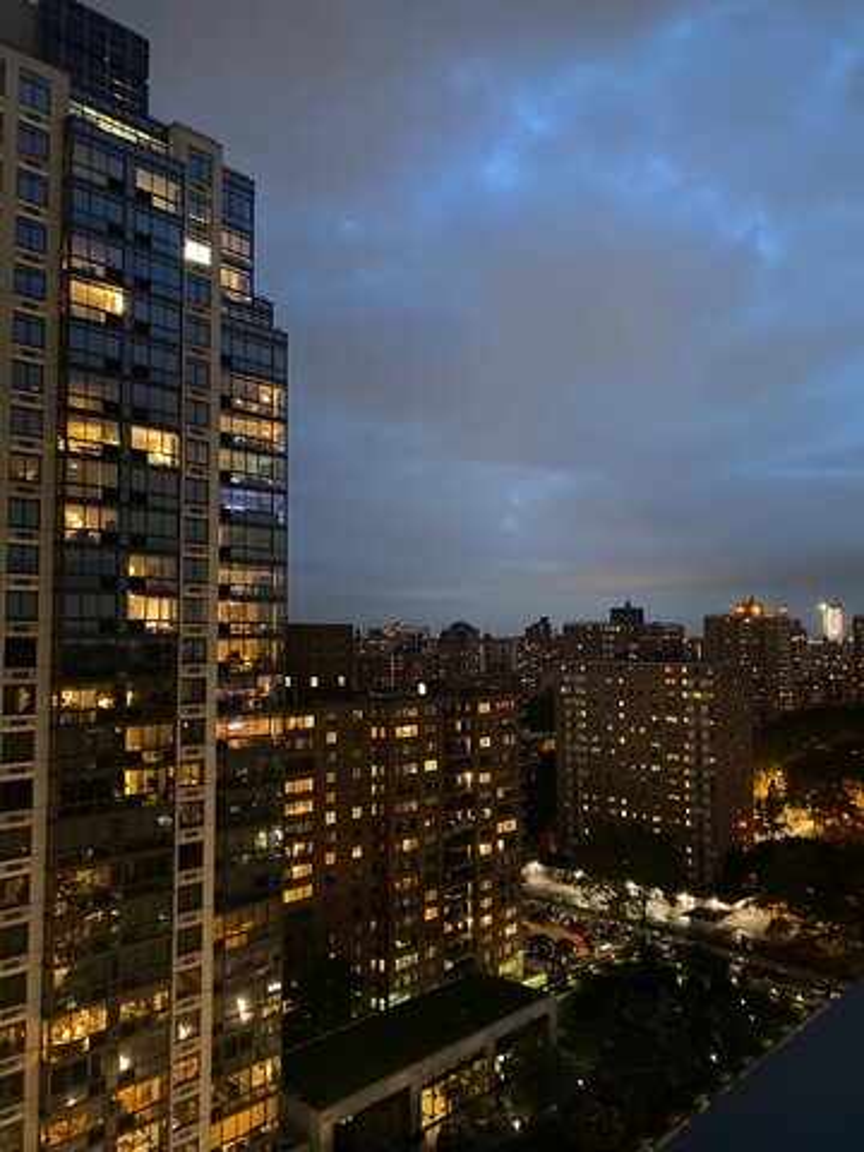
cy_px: 576
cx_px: 432
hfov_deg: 53.1
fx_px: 865
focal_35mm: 26
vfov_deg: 67.3
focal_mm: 4.25
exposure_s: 1/8
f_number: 1.8
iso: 500
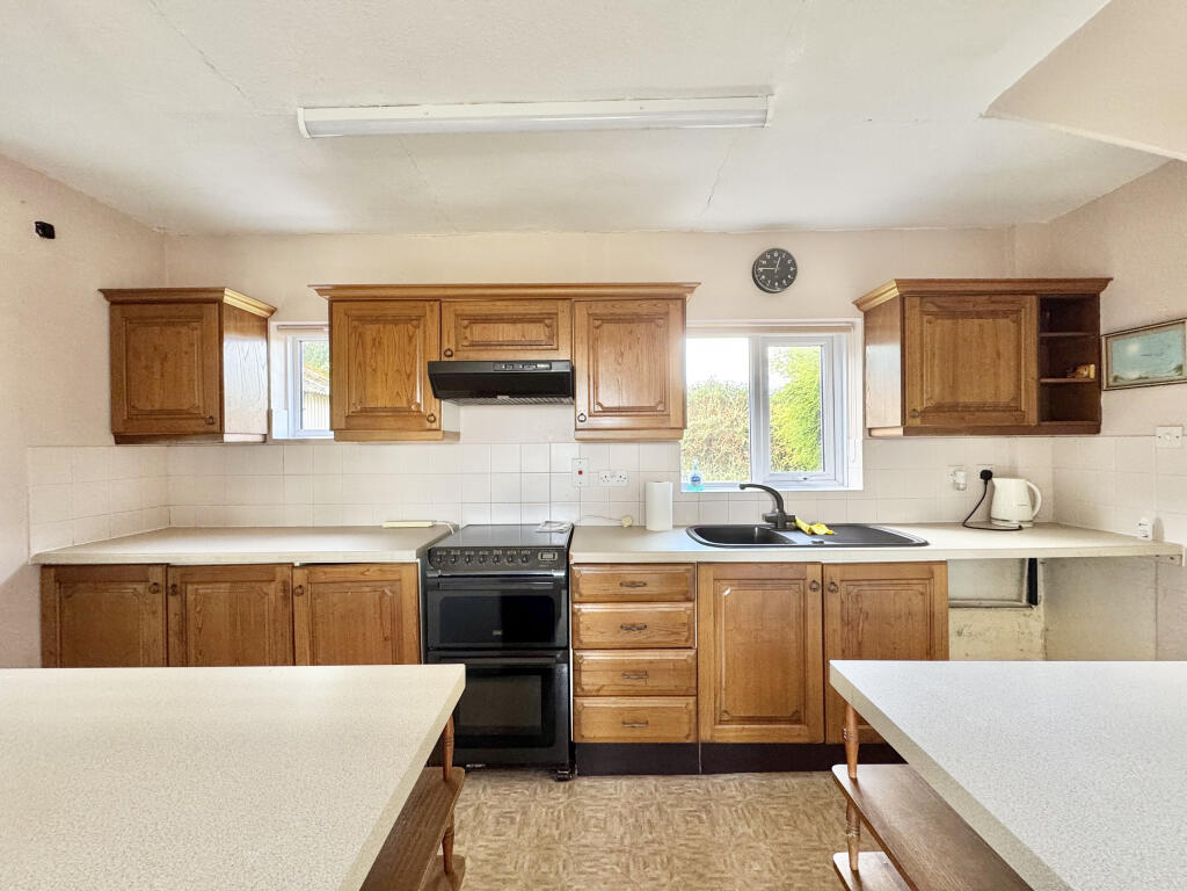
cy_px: 446
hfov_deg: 102.1
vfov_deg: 85.7
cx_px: 594
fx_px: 480
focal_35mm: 14
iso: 250
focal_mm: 2.22
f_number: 2.2
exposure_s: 1/99
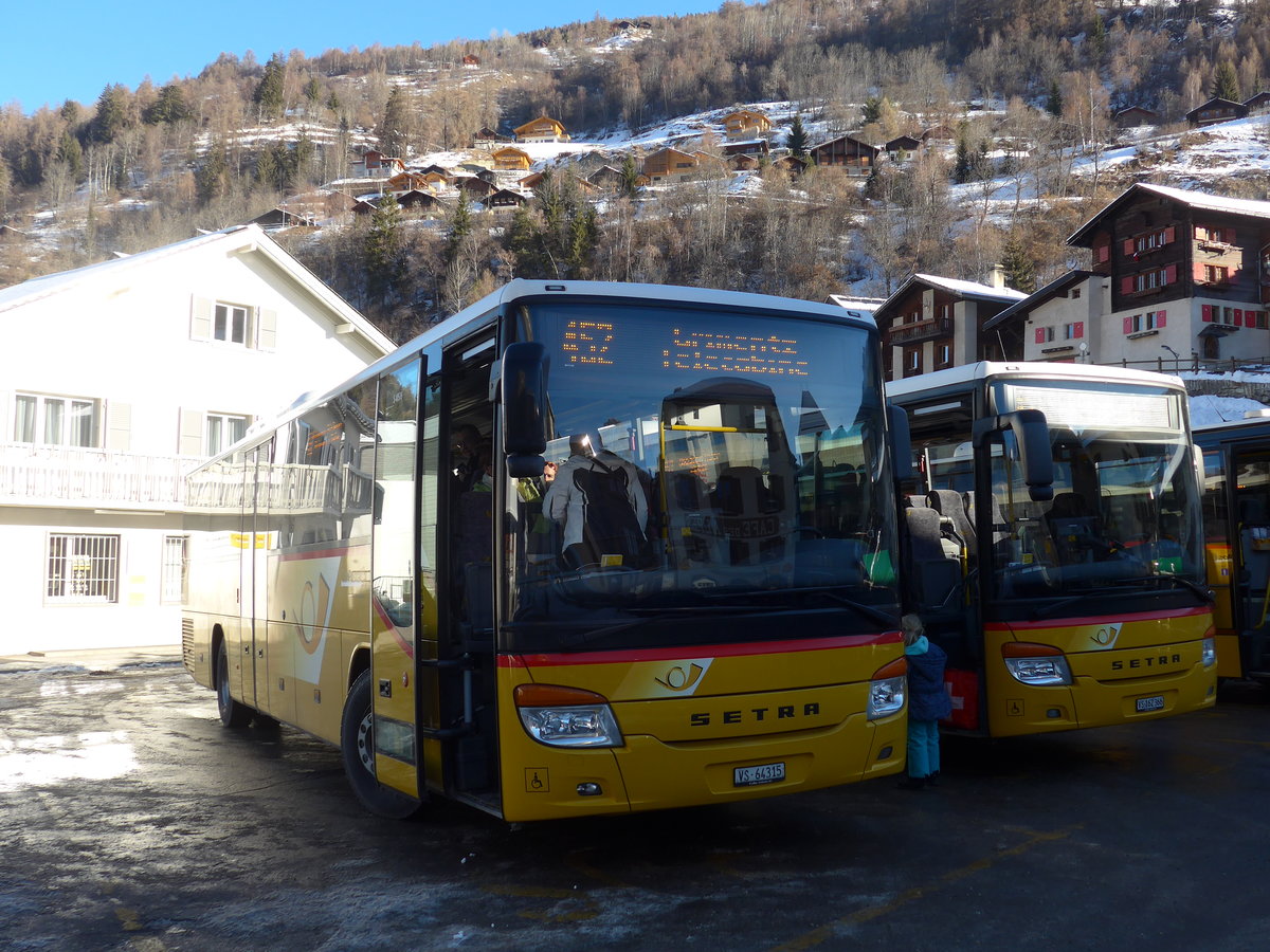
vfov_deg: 41.8
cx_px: 635
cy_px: 476
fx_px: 1247
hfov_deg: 54.0
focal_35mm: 34
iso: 80
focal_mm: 7
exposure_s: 1/500
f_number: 2.8
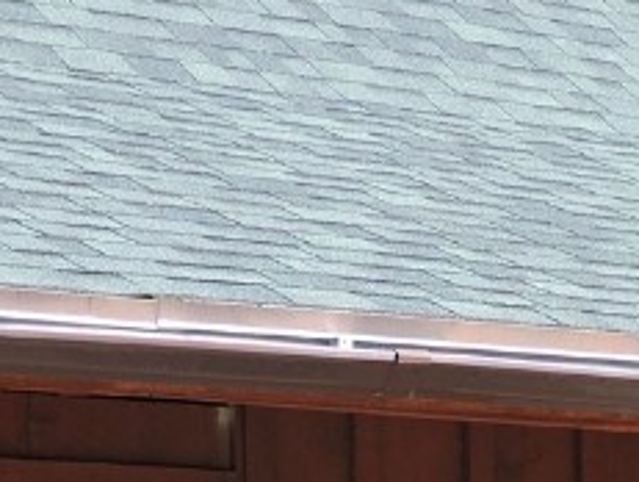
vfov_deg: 6.9
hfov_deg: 9.0
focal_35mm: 208
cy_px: 1030
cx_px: 1184
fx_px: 3846
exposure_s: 1/320
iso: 100
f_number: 3.5
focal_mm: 8.4
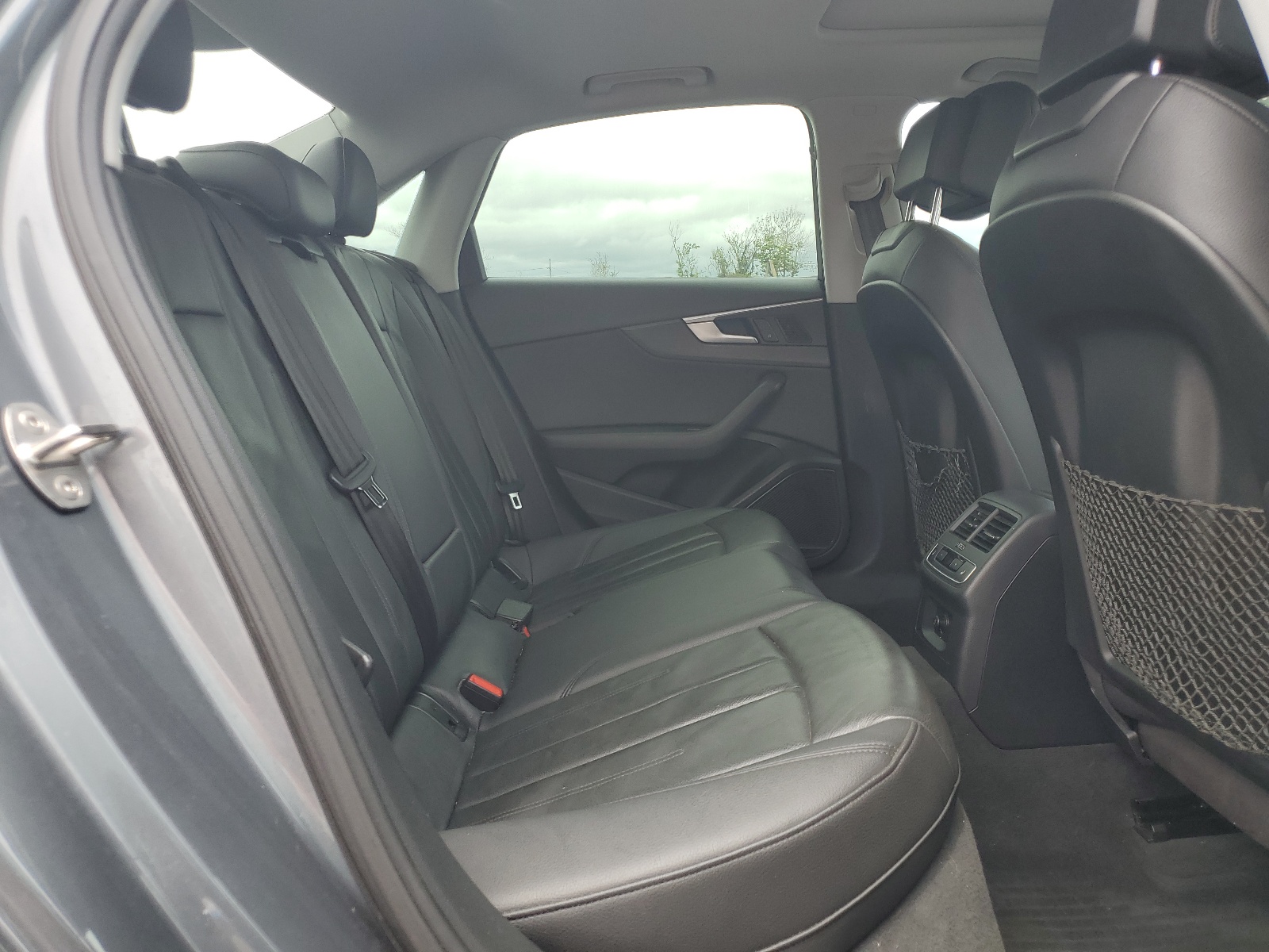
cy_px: 476
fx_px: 953
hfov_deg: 67.3
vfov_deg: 53.1
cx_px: 634
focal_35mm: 26
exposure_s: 1/385
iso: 50
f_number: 1.5
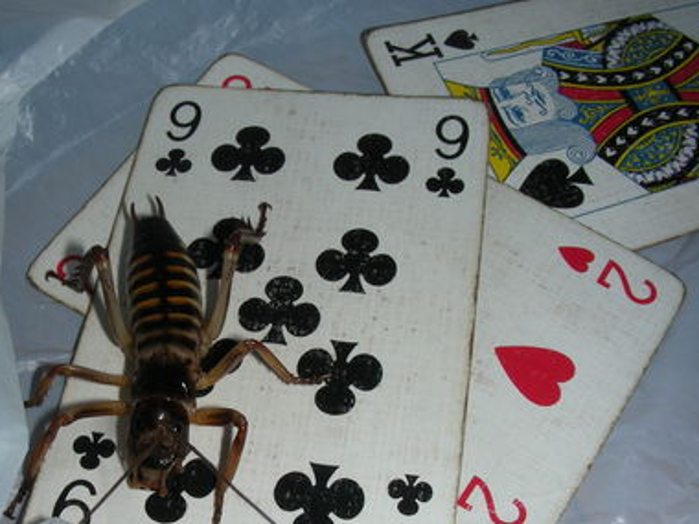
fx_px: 1090
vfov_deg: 26.8
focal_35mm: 54
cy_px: 358
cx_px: 223
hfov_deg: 35.1
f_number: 13.6
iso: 50
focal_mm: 6.3
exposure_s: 1/60
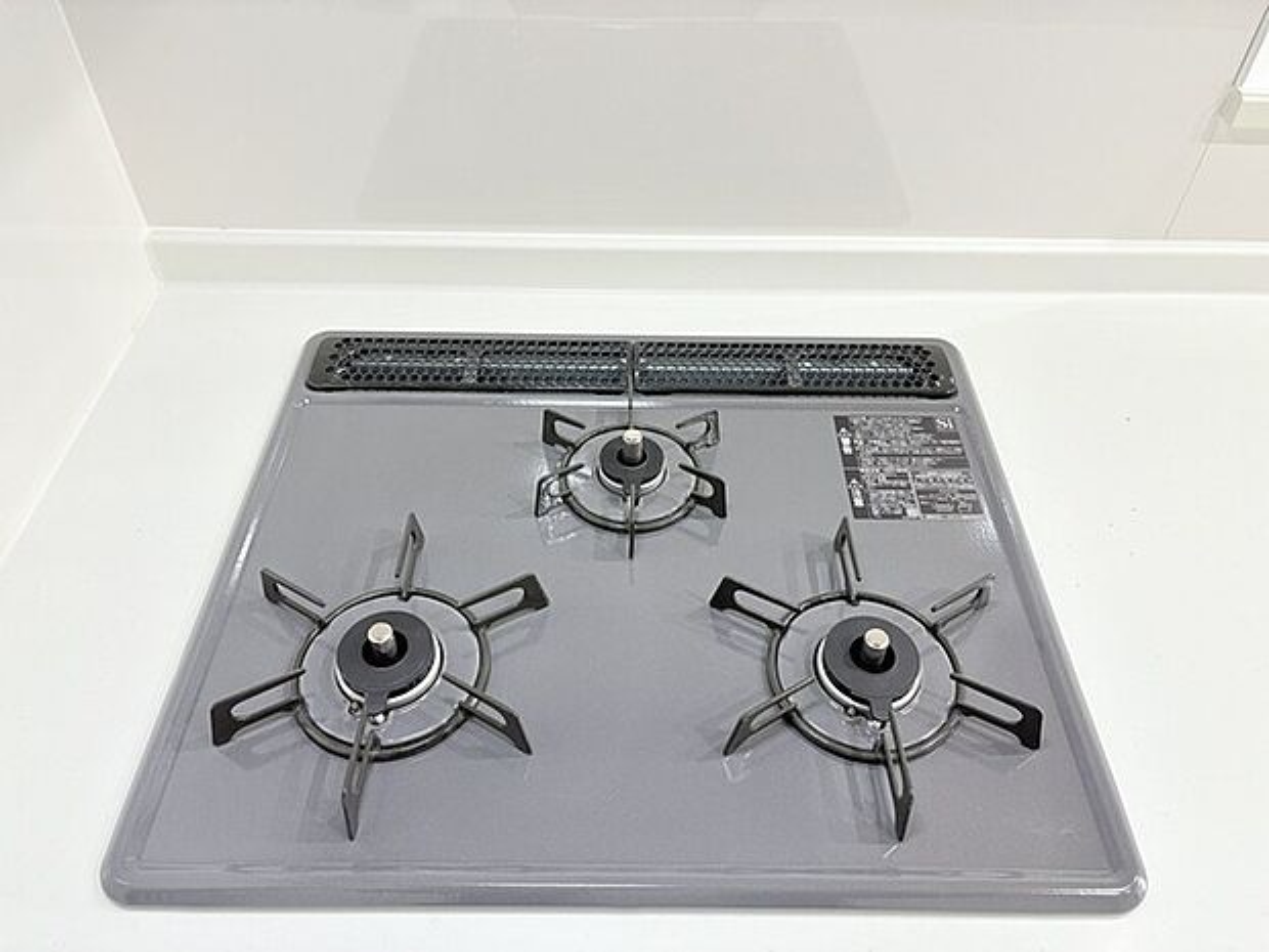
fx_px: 953
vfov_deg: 53.1
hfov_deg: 67.3
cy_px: 476
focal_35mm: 26
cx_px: 634
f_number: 1.6
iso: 125
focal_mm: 5.96
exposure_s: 1/106
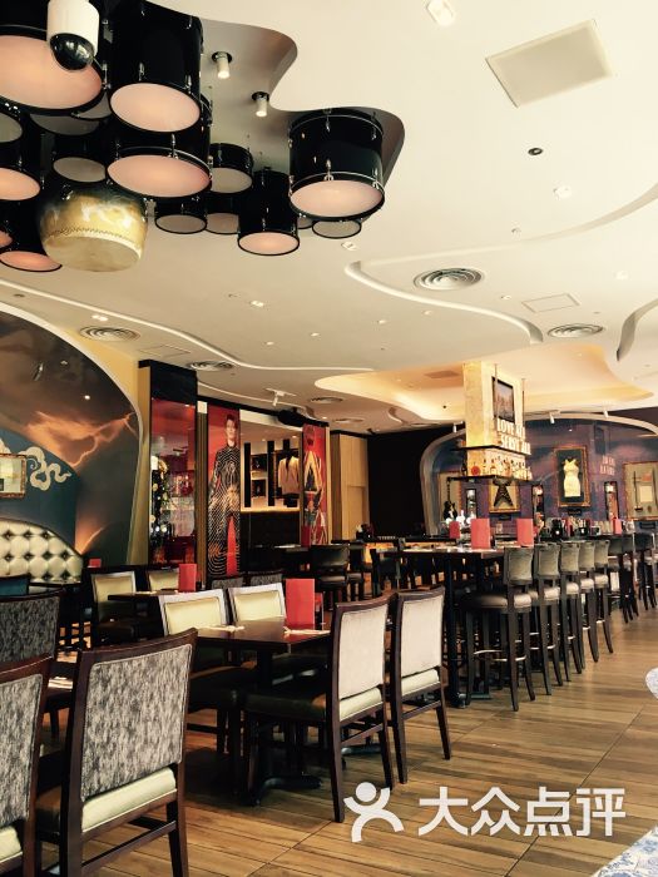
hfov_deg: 48.2
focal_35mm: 29
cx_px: 329
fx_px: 735
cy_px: 438
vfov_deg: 61.7
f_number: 2.2
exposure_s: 1/33
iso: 64
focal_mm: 4.15
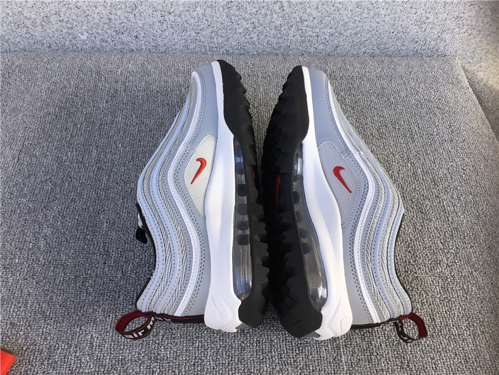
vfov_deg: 45.4
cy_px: 188
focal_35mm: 31
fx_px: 447
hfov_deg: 58.4
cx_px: 250
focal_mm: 3.3
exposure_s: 1/195
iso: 25
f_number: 2.4
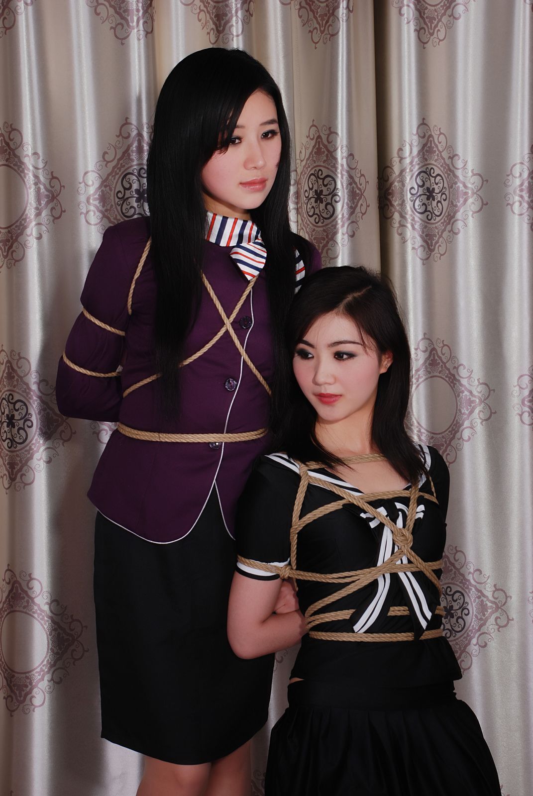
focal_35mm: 78
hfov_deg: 17.5
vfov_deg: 26.0
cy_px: 398
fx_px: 1727
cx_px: 266
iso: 100
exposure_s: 1/8
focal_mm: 52
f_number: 10
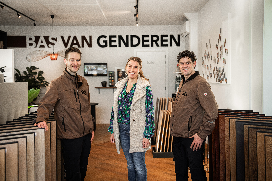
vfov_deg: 28.1
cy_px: 90
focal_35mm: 48
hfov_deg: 41.1
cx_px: 136
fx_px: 363
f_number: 3.5
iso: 800
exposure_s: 1/320
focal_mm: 48
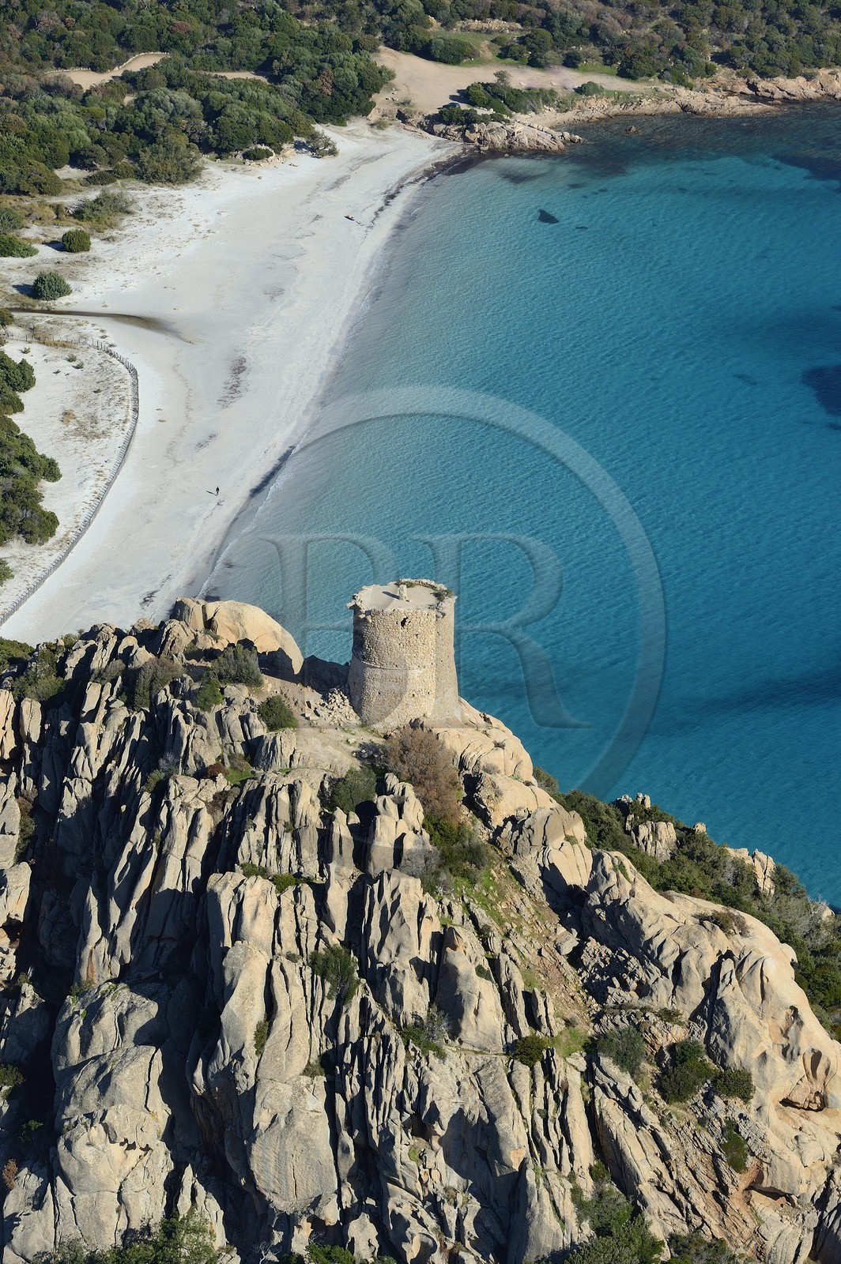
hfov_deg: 9.1
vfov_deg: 13.7
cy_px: 632
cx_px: 420
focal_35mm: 150
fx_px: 5265
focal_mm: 150
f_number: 10
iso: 400
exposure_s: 1/800
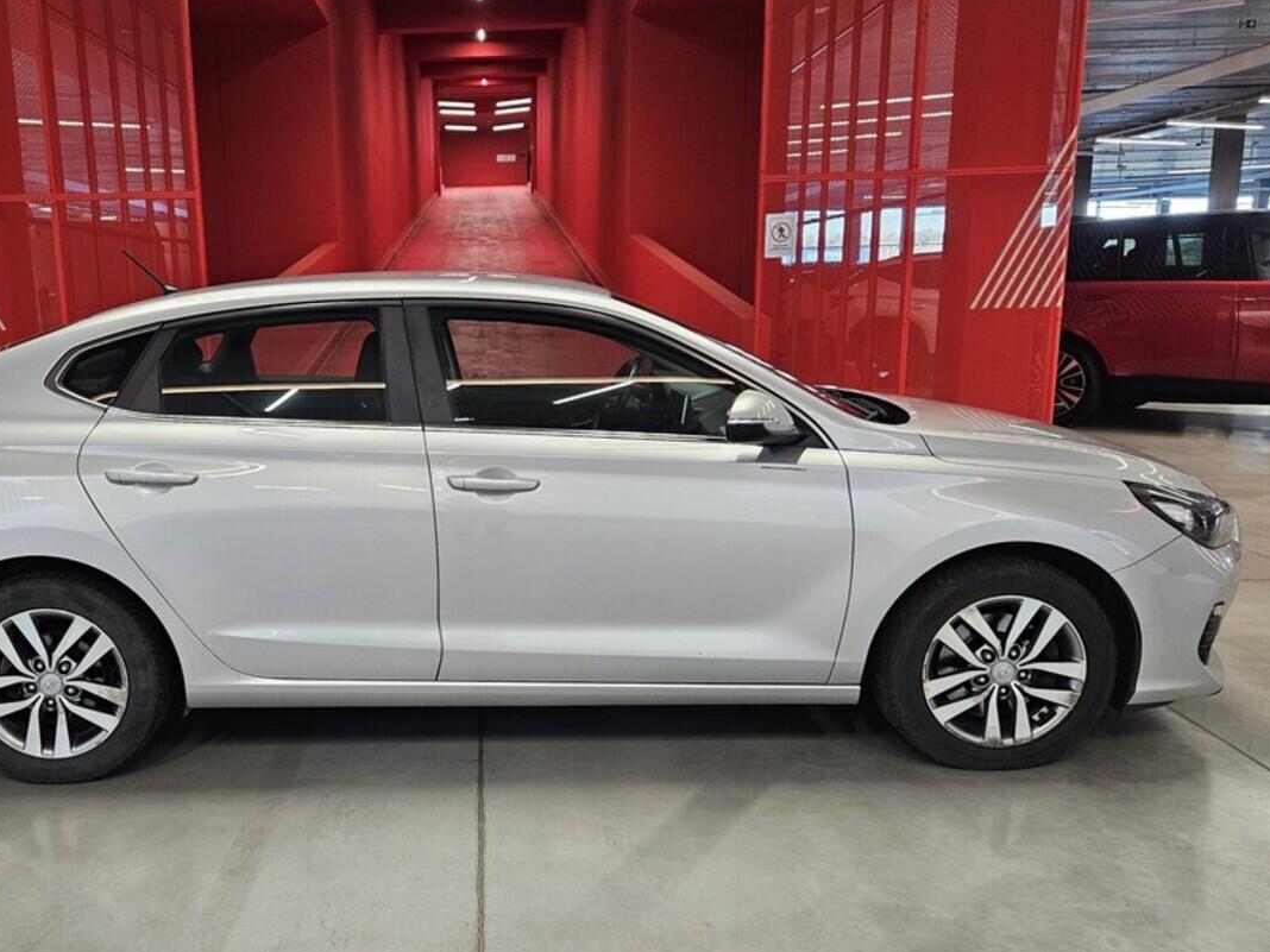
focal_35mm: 31
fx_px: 1137
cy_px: 517
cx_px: 469
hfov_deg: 57.6
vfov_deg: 45.4
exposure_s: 1/142
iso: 250
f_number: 1.8
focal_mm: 5.4
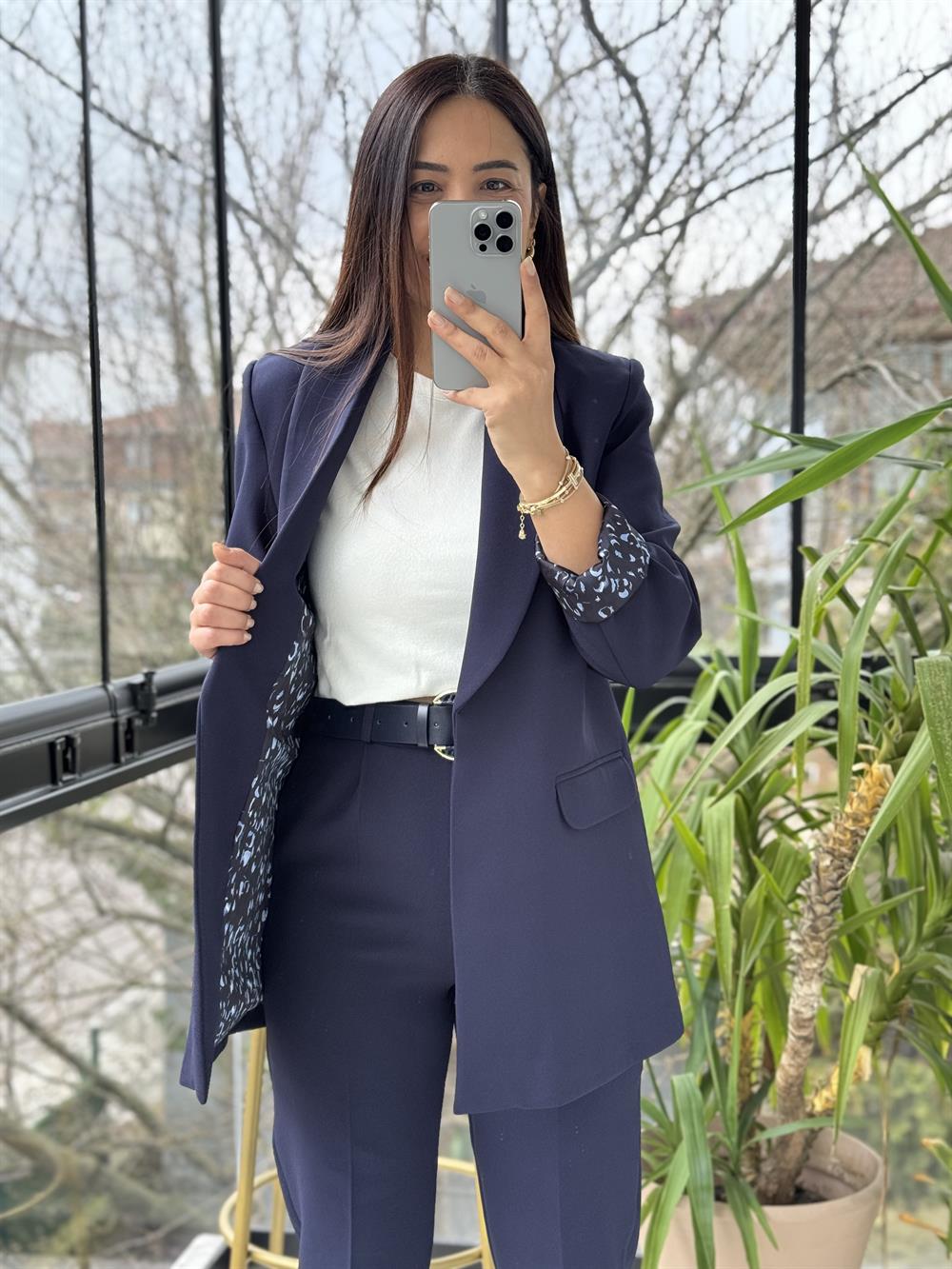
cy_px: 634
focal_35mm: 48
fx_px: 1760
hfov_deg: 30.3
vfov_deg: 39.7
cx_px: 476
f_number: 1.78
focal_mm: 6.76
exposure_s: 1/167
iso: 80
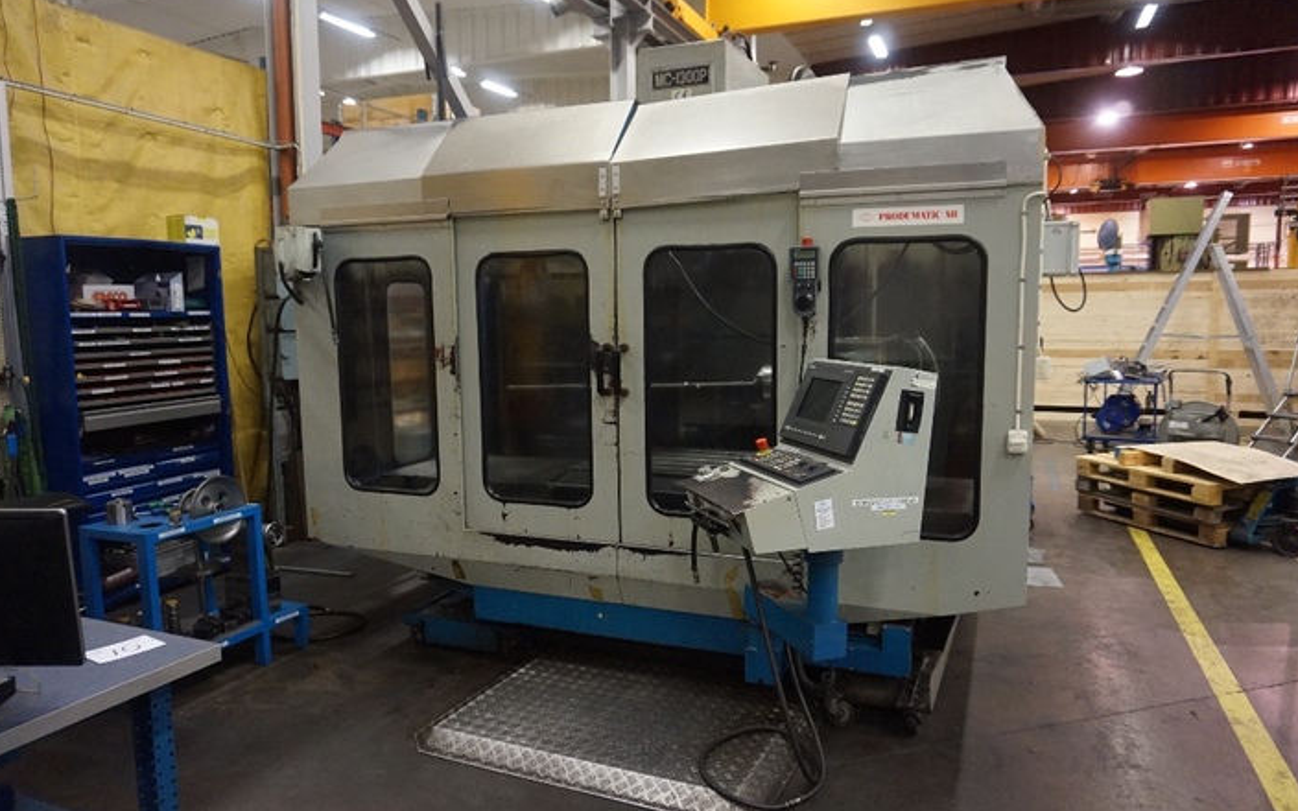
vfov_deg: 49.3
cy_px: 402
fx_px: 884
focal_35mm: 25
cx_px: 653
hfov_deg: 72.5
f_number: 3.5
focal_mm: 16
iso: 3200
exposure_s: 1/125
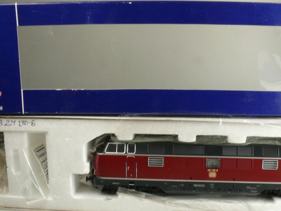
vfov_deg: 28.8
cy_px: 150
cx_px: 161
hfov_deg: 38.1
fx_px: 406
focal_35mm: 50
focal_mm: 7.4
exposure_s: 1/8
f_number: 11
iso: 100
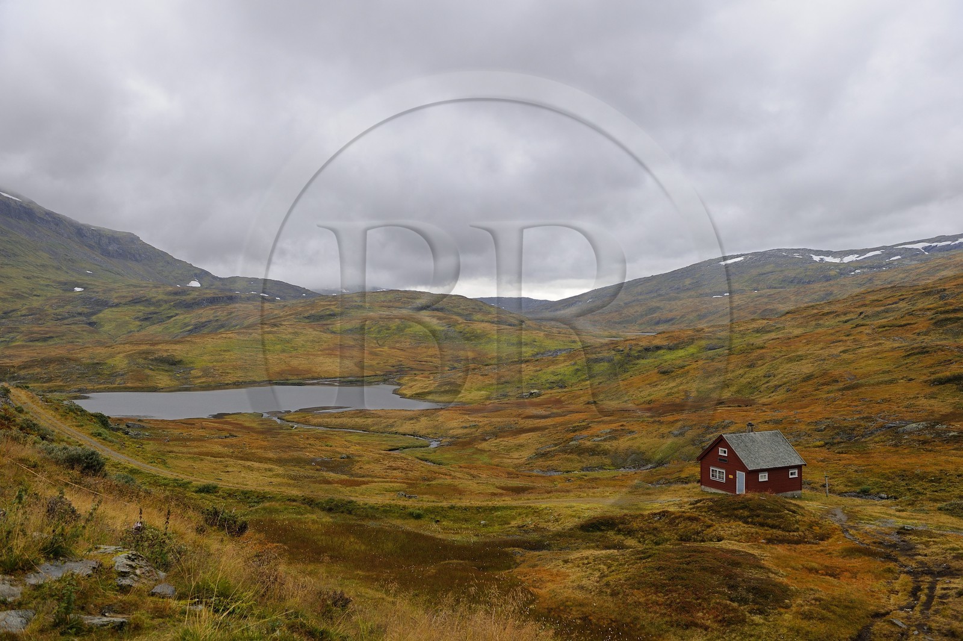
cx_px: 482
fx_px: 775
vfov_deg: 44.9
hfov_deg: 63.7
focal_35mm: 29
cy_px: 320
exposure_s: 1/125
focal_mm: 29
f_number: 5.6
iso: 400
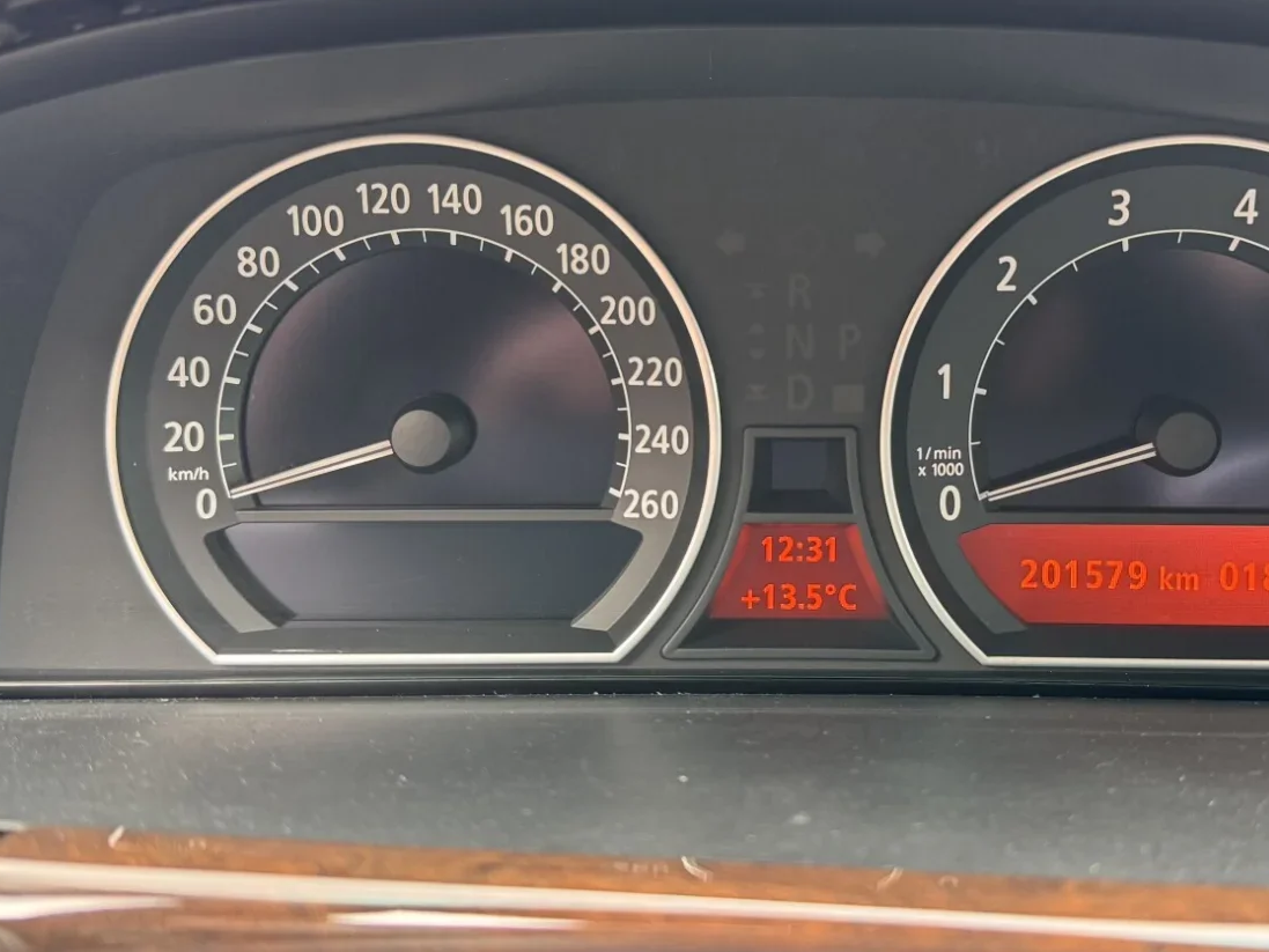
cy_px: 350
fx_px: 1540
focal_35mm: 42
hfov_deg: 44.5
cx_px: 765
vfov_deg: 34.2
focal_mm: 6.76
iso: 250
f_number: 1.78
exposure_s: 1/60
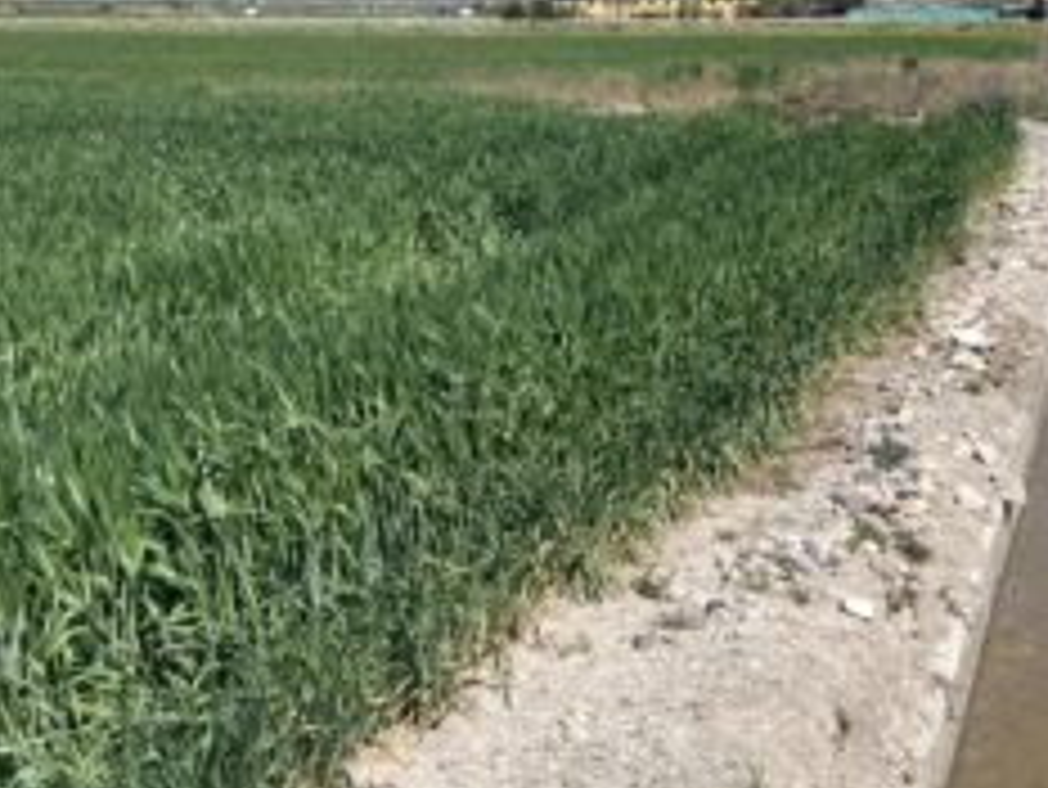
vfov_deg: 30.0
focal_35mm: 48
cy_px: 239
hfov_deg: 39.6
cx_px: 450
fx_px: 1454
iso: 20
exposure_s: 1/2315
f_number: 1.8
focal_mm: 3.99
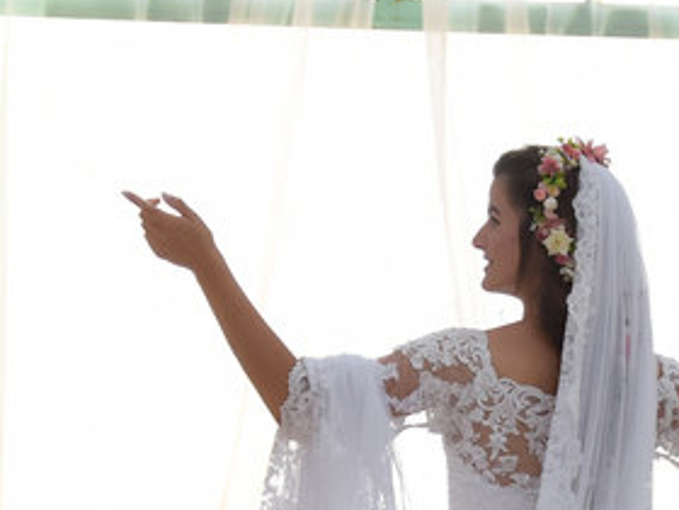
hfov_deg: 9.1
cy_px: 452
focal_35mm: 216
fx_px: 4238
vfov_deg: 6.9
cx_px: 483
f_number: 5
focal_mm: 35
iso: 500
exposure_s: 1/250
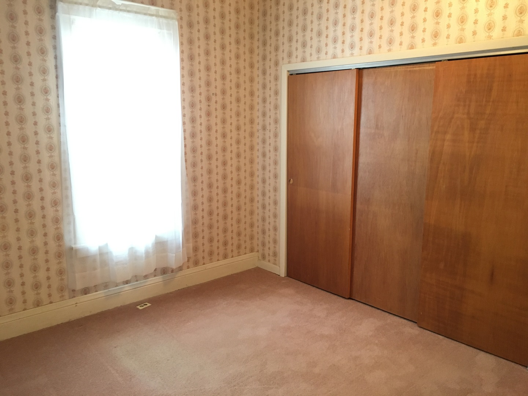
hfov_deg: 61.7
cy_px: 198
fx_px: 442
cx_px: 264
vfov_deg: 48.2
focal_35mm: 29
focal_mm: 4.15
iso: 200
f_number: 2.2
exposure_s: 1/24
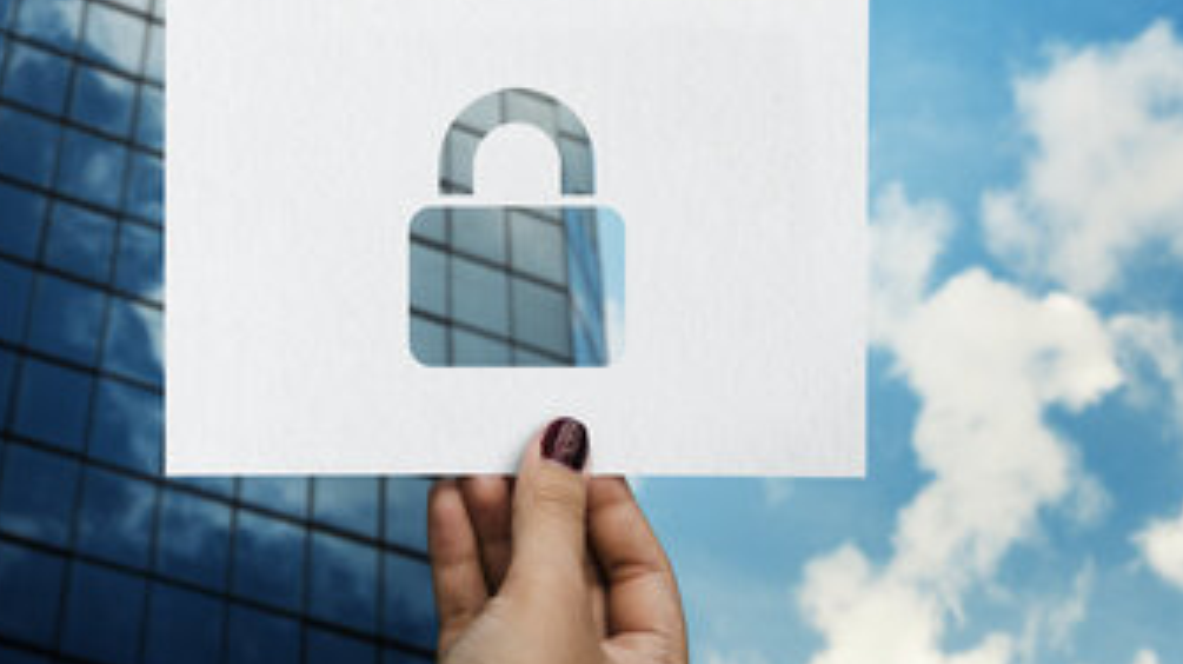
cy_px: 244
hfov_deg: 30.1
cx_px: 484
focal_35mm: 70
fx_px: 2195
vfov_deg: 17.2
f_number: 8
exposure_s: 1/125
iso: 200
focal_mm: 56
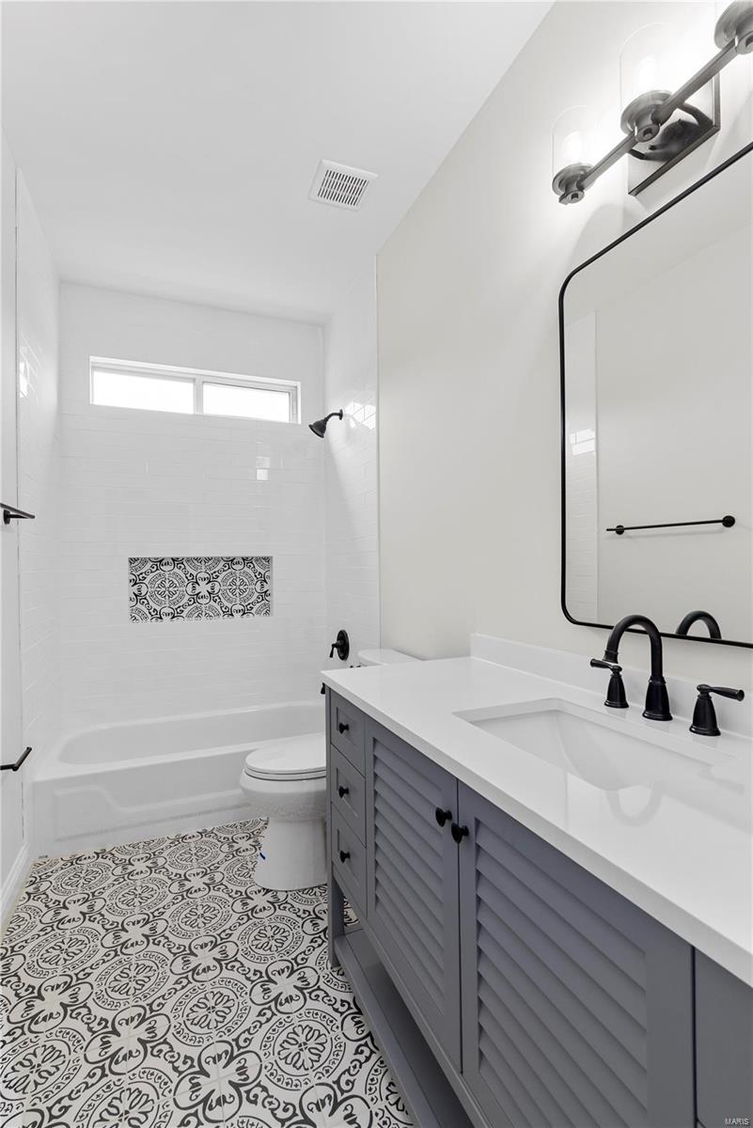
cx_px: 376
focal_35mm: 16
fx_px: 517
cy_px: 564
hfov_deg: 72.1
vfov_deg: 95.0
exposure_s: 1/6
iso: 400
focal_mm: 16.5
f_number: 8
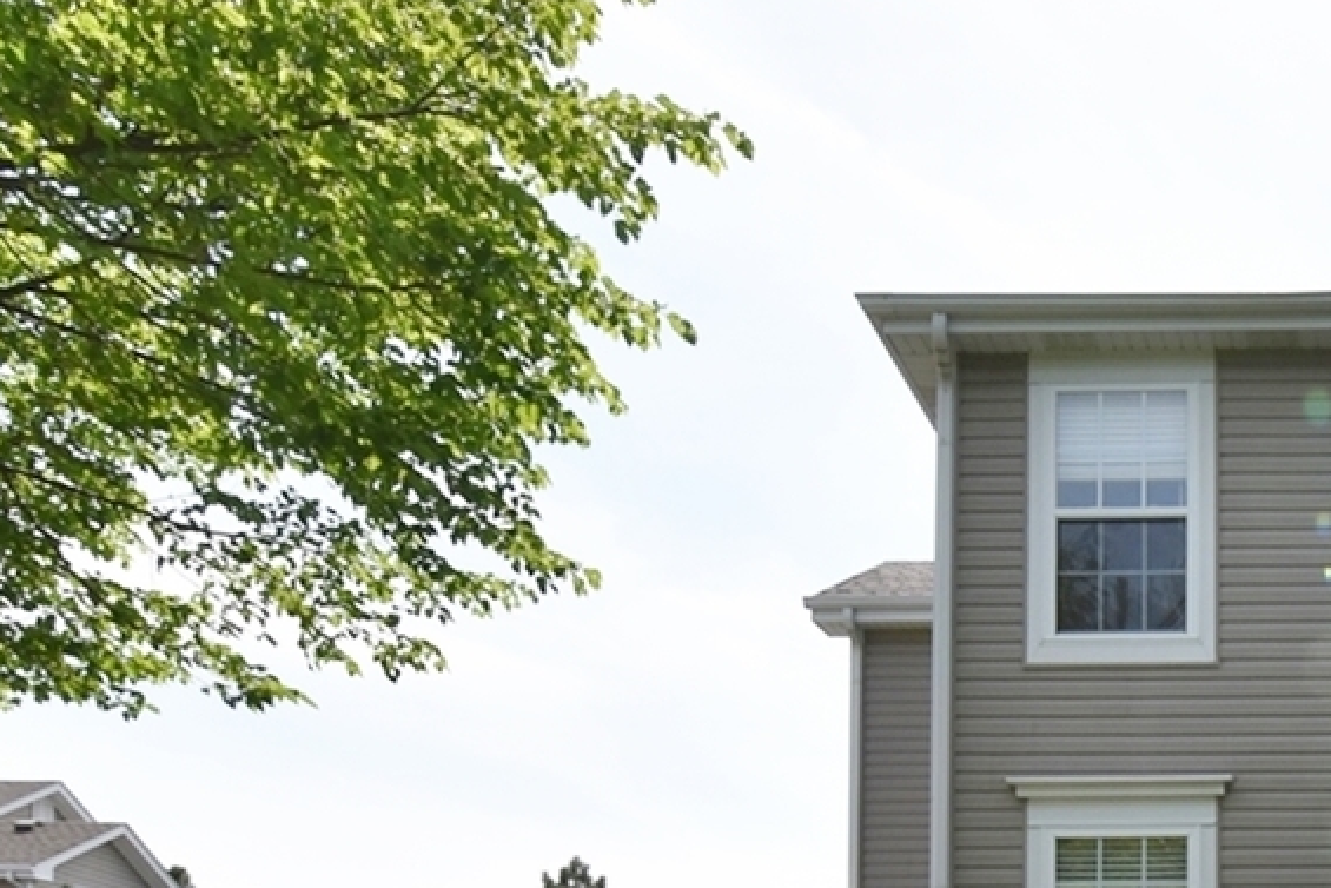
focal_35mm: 43
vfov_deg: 27.4
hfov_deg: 39.8
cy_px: 1067
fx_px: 1590
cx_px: 1340
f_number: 10
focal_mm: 10
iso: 200
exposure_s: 1/400
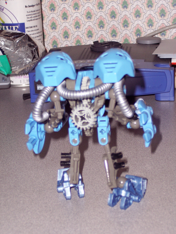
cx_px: 88
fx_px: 705
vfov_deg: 18.9
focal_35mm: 104
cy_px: 117
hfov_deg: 14.2
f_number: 4.8
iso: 140
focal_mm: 21.3
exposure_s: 1/125
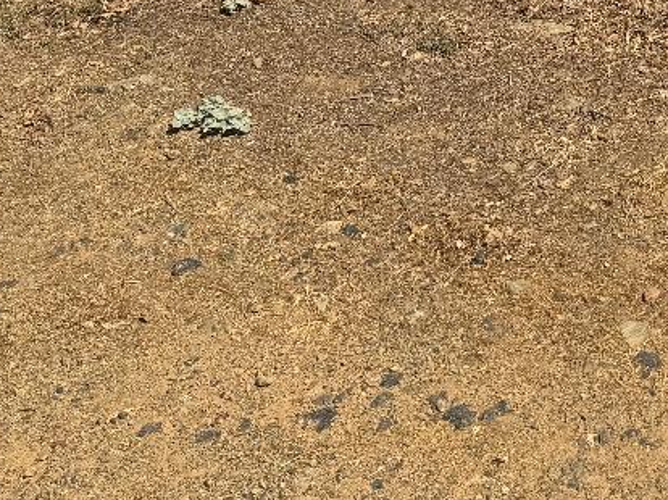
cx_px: 515
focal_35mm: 87
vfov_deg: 14.8
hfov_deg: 22.3
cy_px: -401
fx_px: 1678
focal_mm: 6.76
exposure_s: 1/6410
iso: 80
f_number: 1.78
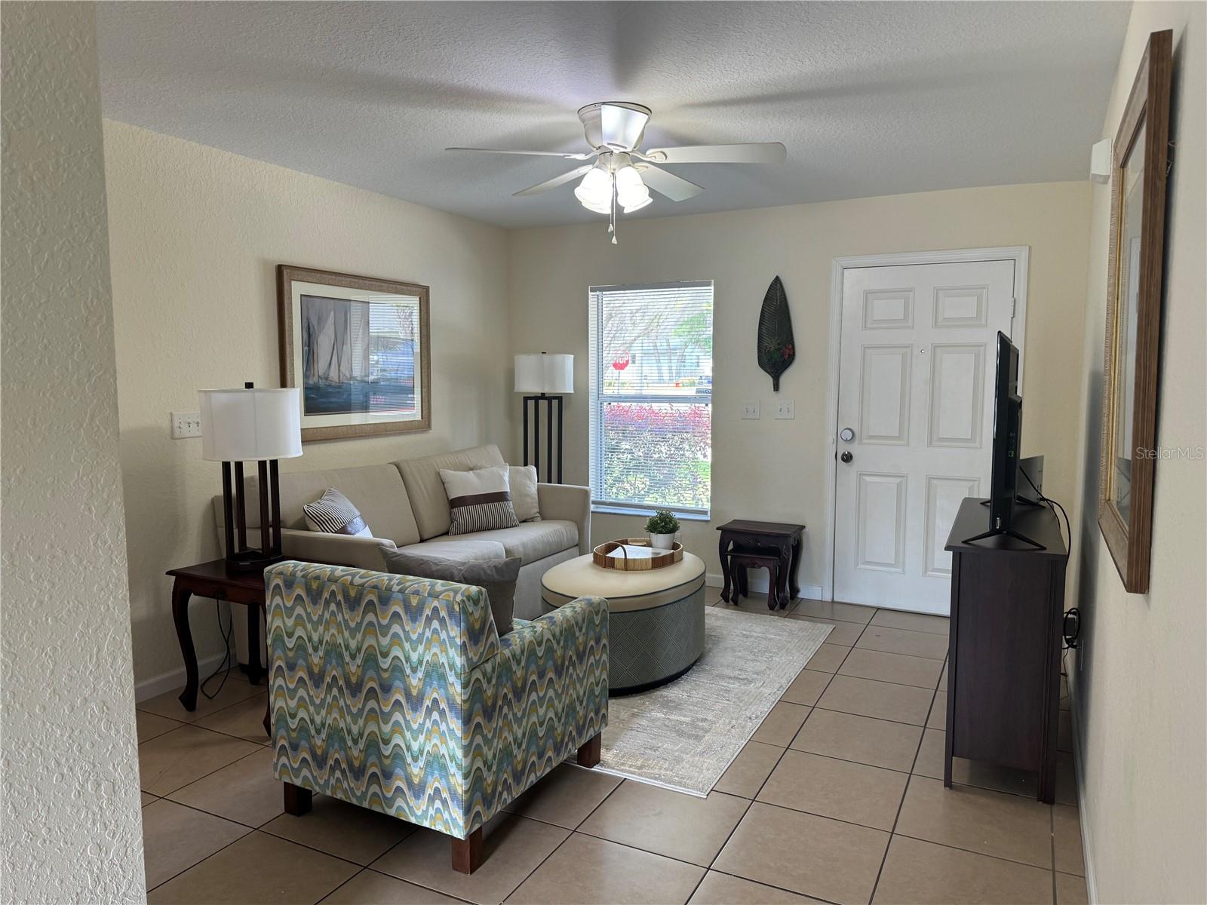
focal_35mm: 24
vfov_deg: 56.8
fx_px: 837
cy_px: 452
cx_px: 604
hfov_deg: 71.6
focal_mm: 6.86
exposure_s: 1/60
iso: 125
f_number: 1.78
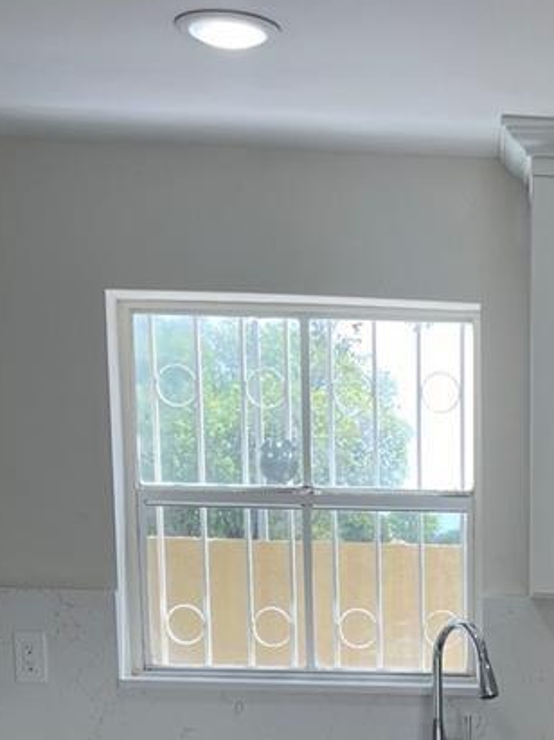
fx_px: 1623
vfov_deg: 23.0
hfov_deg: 18.6
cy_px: 942
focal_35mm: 76
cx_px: 624
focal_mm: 5.1
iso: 32
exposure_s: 1/279
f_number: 1.6
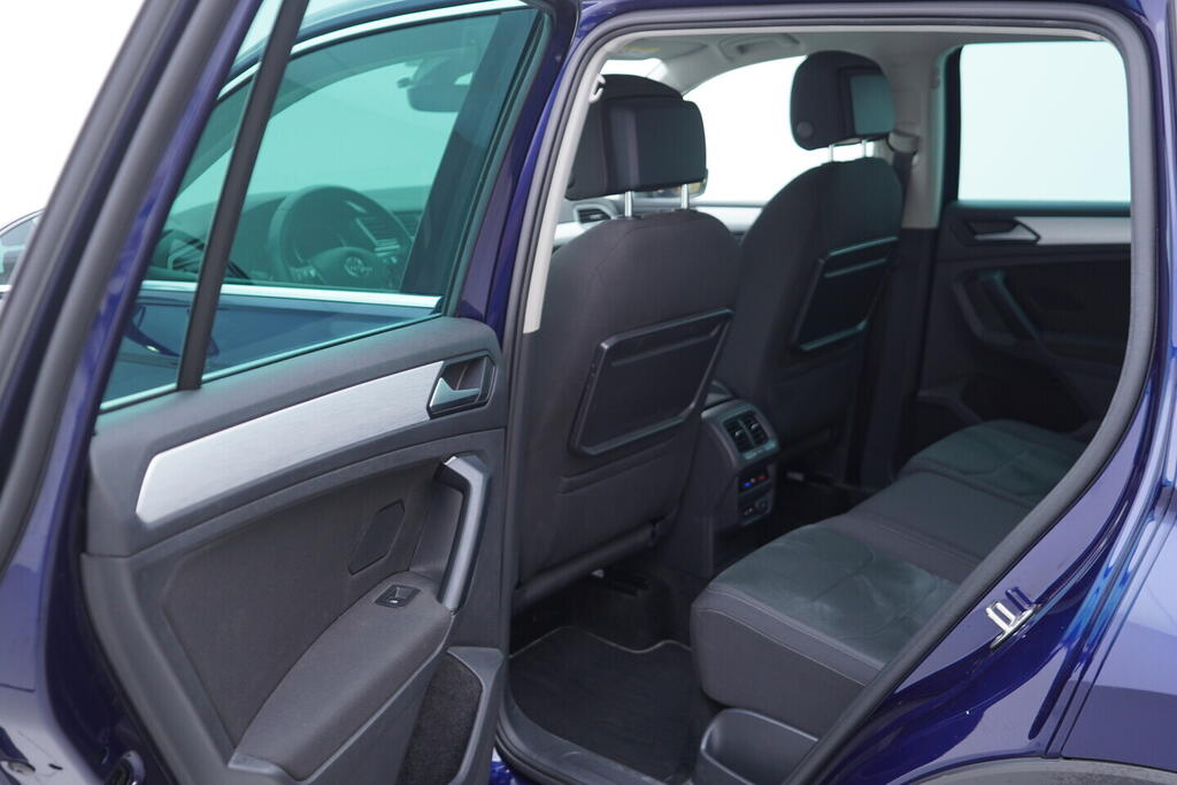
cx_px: 588
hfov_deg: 53.1
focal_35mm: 36
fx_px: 1177
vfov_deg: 36.9
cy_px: 392
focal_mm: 24
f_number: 2.8
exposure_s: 1/40
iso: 200
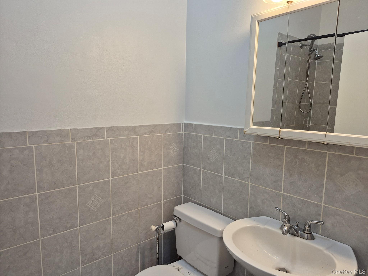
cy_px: 138
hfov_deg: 73.9
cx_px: 184
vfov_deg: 58.9
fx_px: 245
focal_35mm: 23
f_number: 1.8
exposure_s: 1/120
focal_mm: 5.4
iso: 125
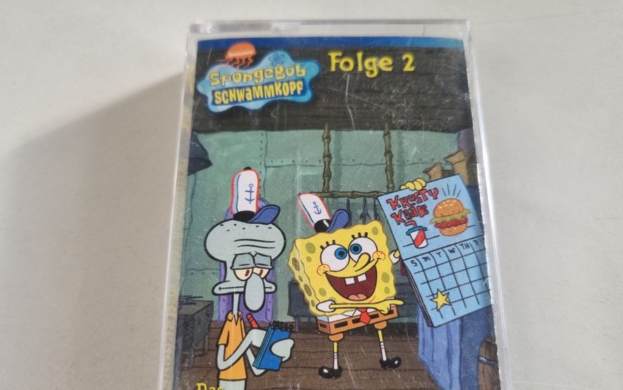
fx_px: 526
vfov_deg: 40.1
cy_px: 260
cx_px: 312
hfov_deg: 61.2
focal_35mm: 31
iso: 50
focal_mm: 5.4
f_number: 1.8
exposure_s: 1/129
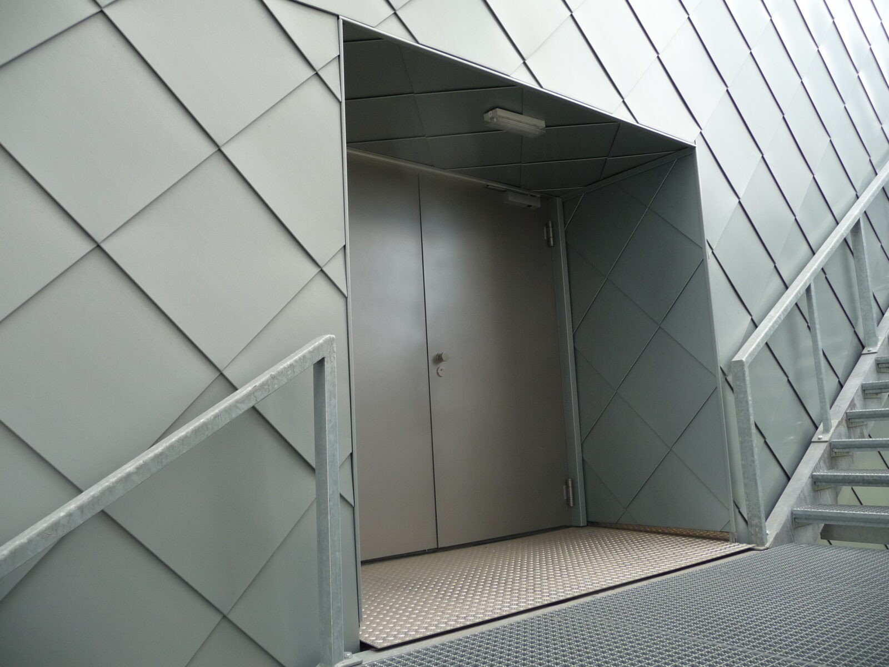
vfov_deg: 49.7
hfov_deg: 63.4
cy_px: 334
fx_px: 719
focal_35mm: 28
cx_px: 444
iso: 100
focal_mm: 4.7
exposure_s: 1/100
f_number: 3.3
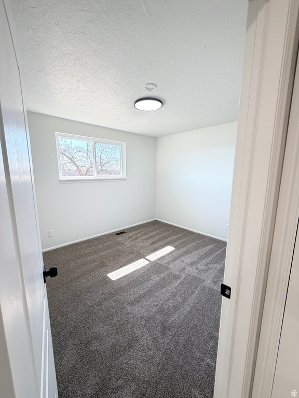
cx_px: 150
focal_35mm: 14
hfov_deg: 85.7
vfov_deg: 102.1
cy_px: 199
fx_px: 161
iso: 160
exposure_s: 1/121
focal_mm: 2.22
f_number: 2.2
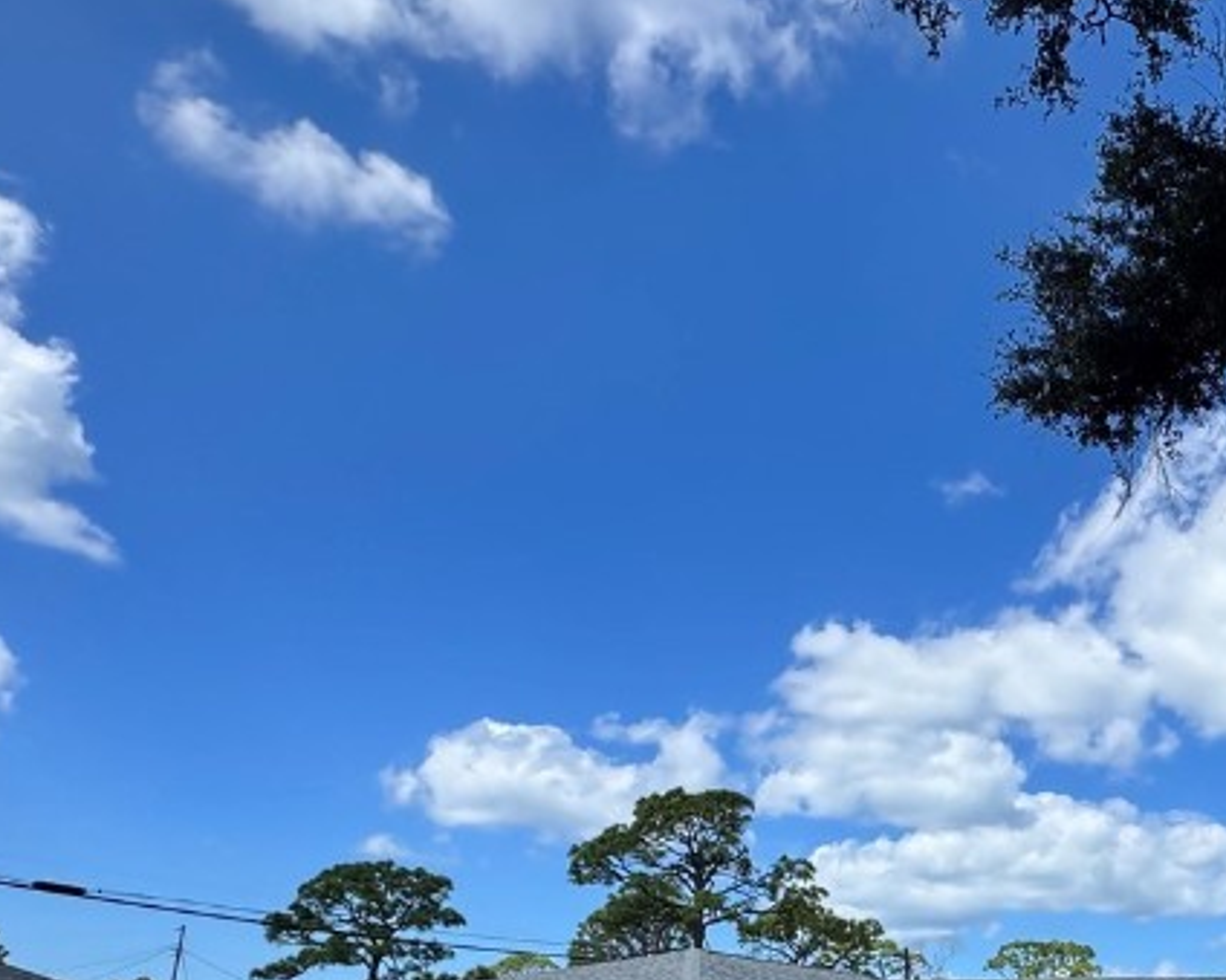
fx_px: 1197
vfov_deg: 42.3
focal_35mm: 33
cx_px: 1073
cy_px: 804
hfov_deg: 49.2
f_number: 2.2
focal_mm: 2.22
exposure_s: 1/2985
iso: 50
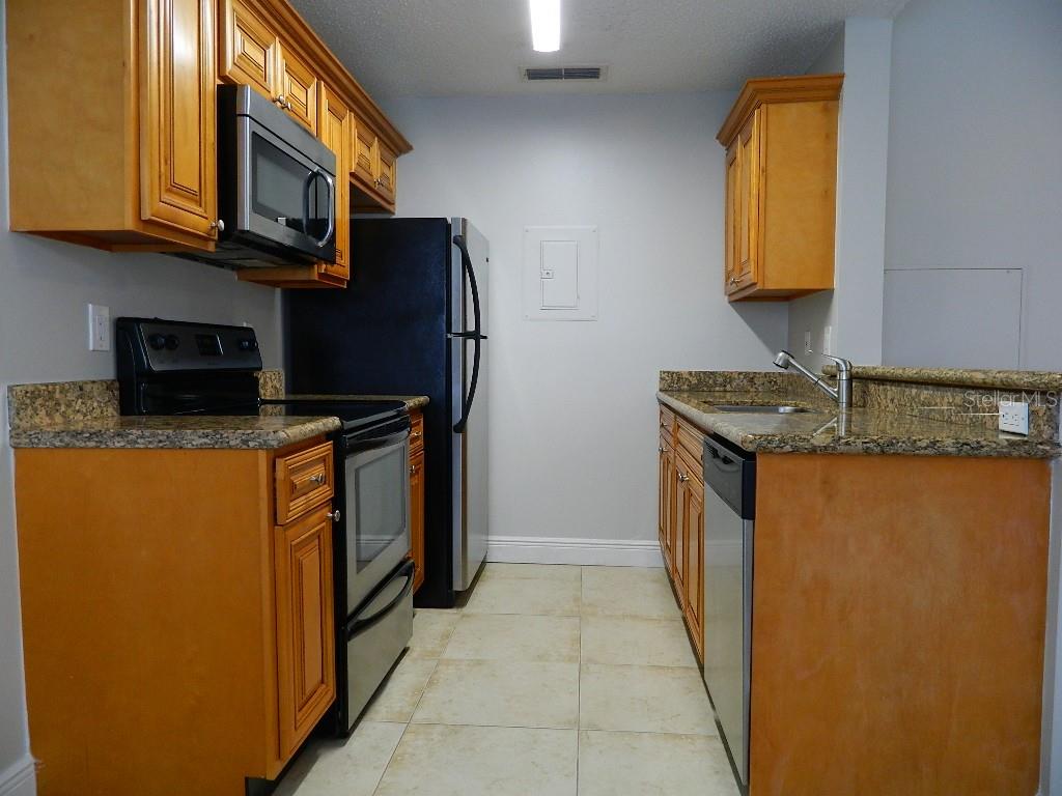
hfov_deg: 69.4
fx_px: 767
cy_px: 398
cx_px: 531
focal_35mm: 25
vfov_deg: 54.9
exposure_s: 1/30
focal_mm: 4.5
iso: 160
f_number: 3.1
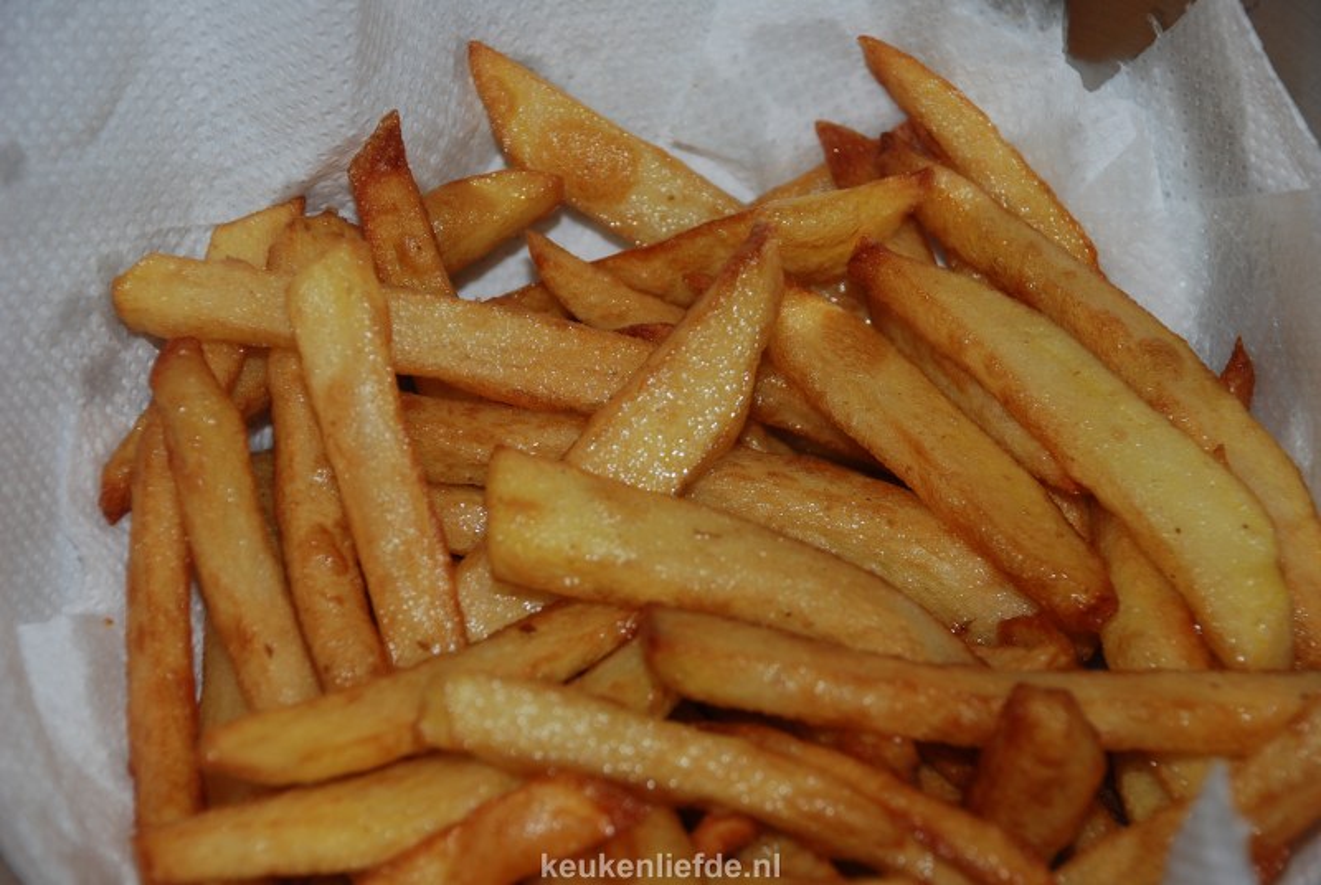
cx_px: 660
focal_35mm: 120
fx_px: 4410
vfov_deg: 11.5
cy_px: 442
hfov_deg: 17.0
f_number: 5.6
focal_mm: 80
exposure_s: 1/60
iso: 160
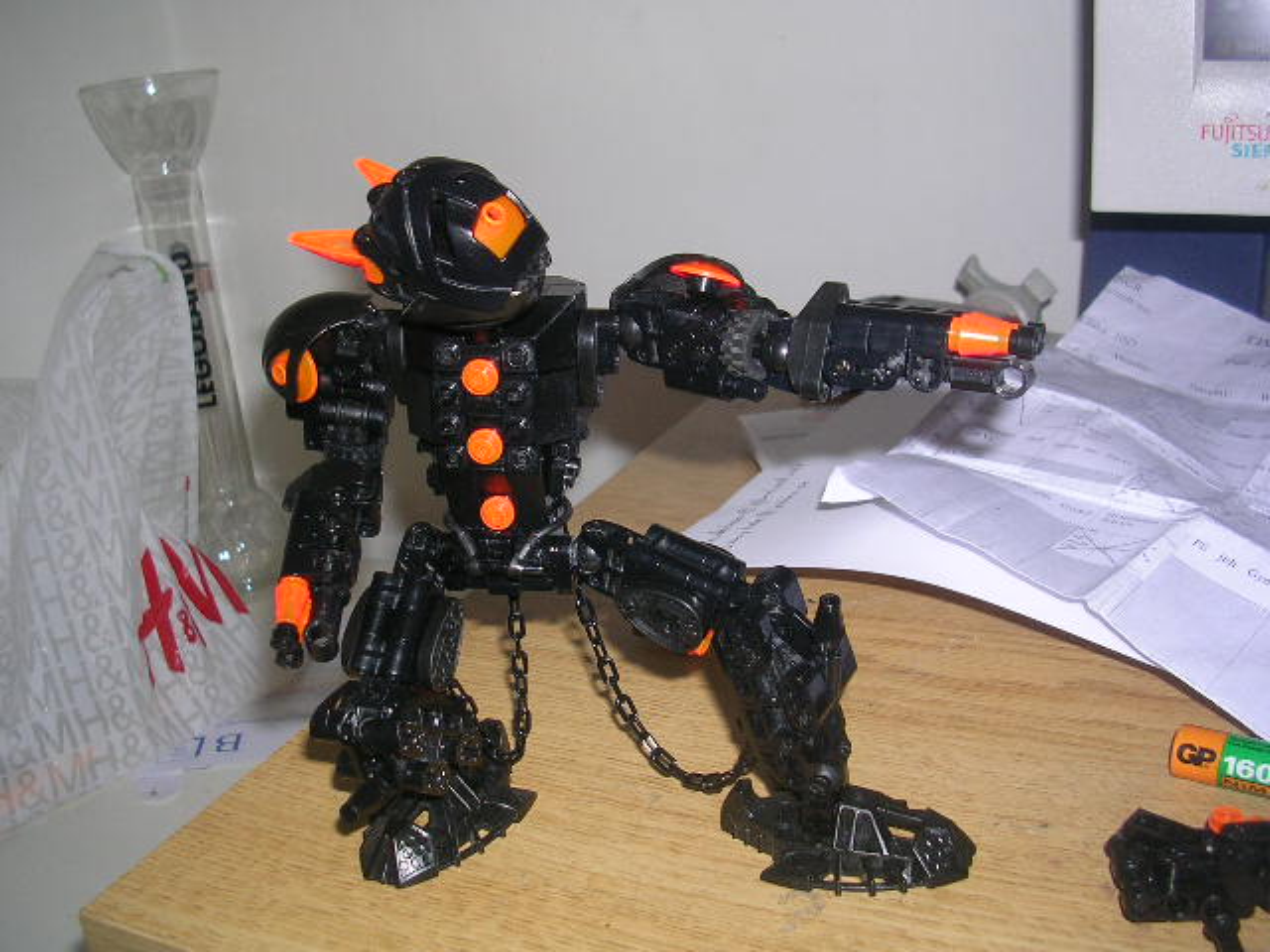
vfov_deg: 37.7
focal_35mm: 38
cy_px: 476
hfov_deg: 49.0
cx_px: 635
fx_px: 1394
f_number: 2.8
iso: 50
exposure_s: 1/60.1
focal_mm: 5.8
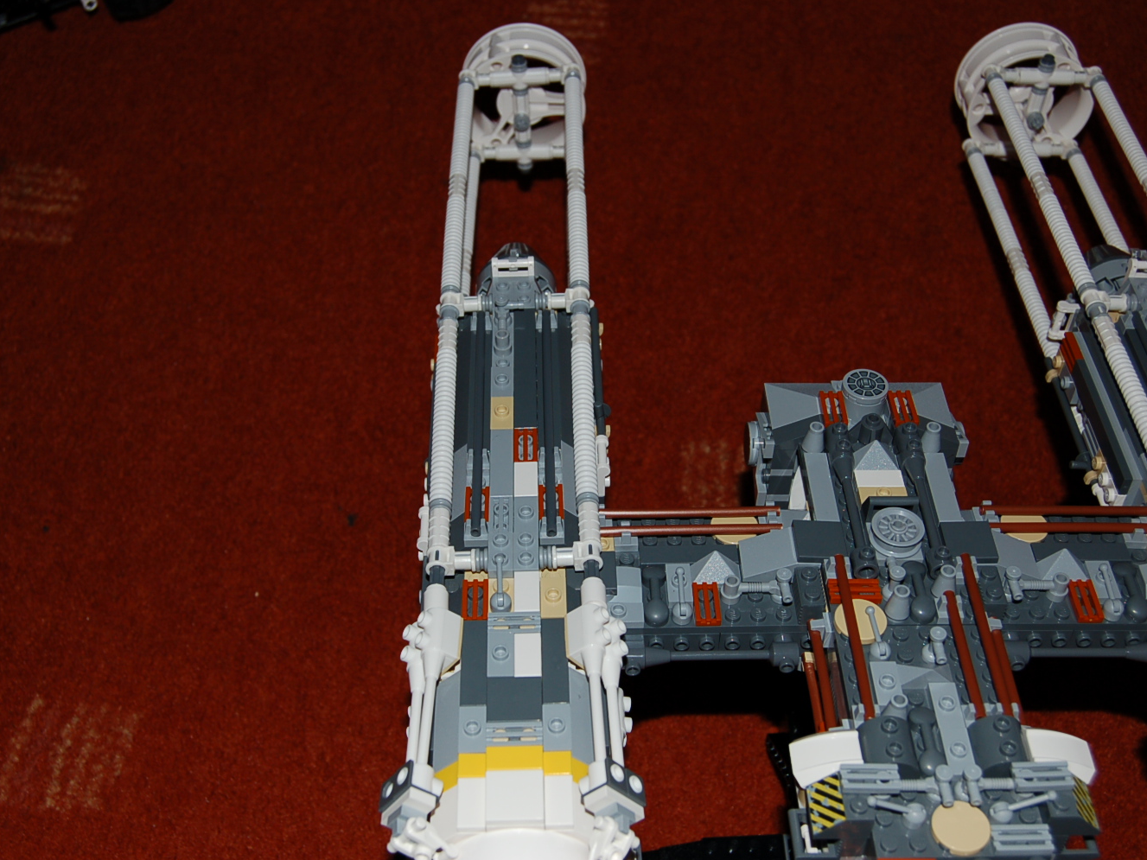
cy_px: 431
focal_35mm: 49
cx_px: 537
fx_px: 1623
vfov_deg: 29.7
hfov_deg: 38.9
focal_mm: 30
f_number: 5.6
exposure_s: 1/125
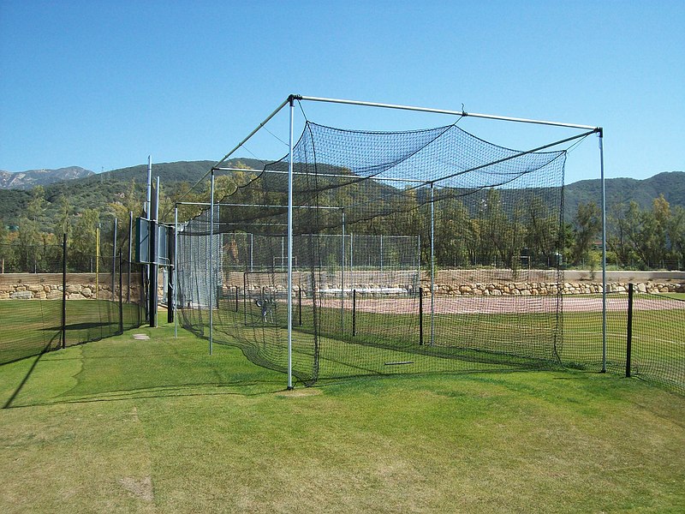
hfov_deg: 51.4
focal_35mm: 36
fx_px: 712
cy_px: 257
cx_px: 342
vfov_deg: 39.7
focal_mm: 6
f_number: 4.8
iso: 80
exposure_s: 1/381
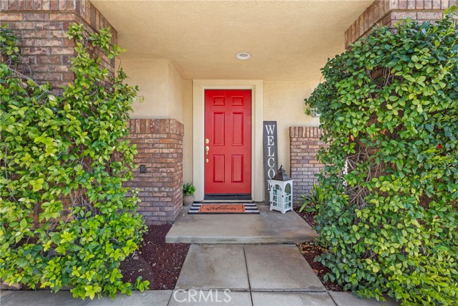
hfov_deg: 96.7
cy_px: 153
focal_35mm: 16
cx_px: 229
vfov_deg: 73.8
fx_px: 204
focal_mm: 16
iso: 100
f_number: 8
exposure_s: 1/125
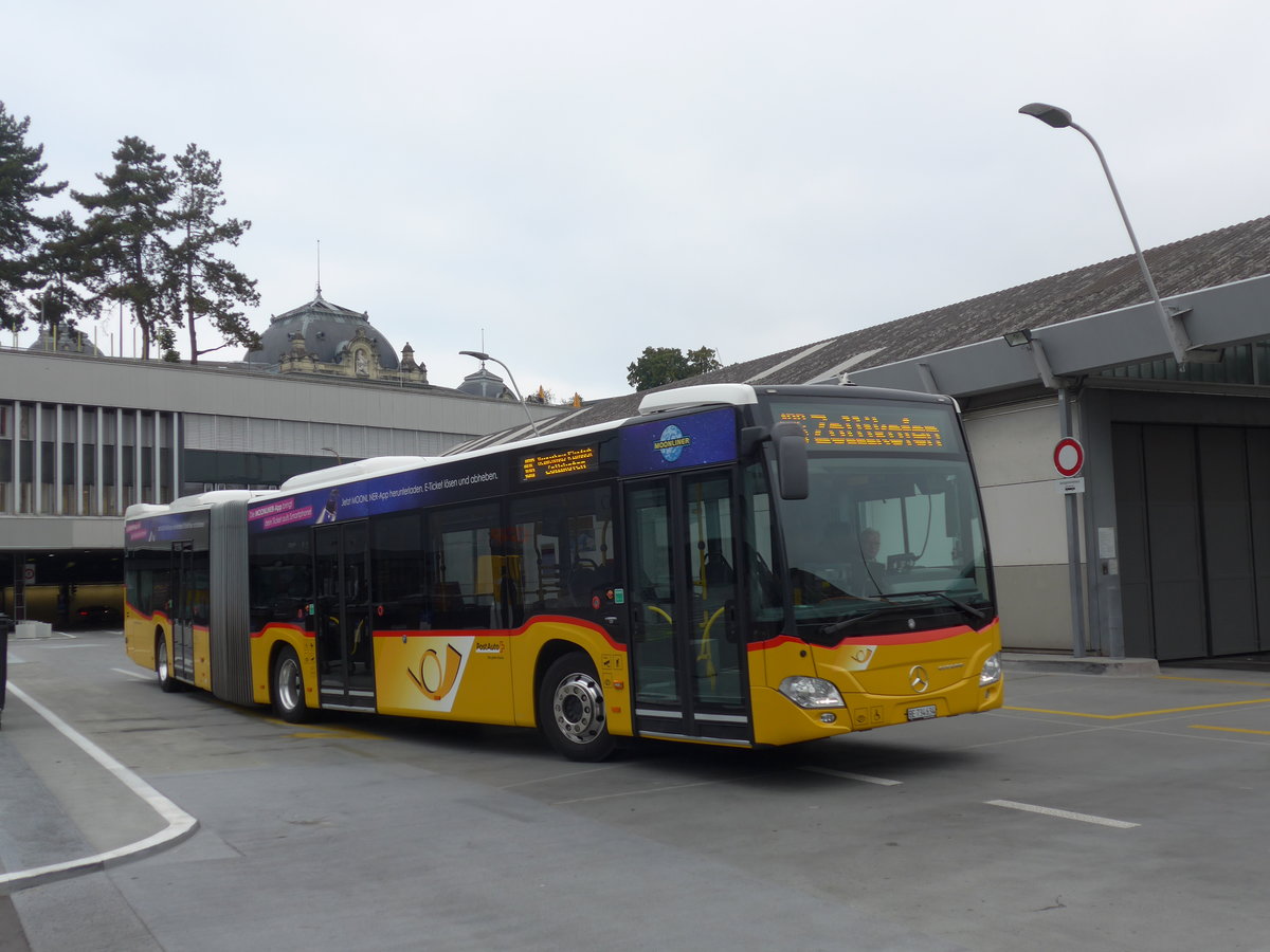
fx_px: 1431
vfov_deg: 36.8
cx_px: 635
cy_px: 476
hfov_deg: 47.9
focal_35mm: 39
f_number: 2.8
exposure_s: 1/320
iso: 80
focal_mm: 8
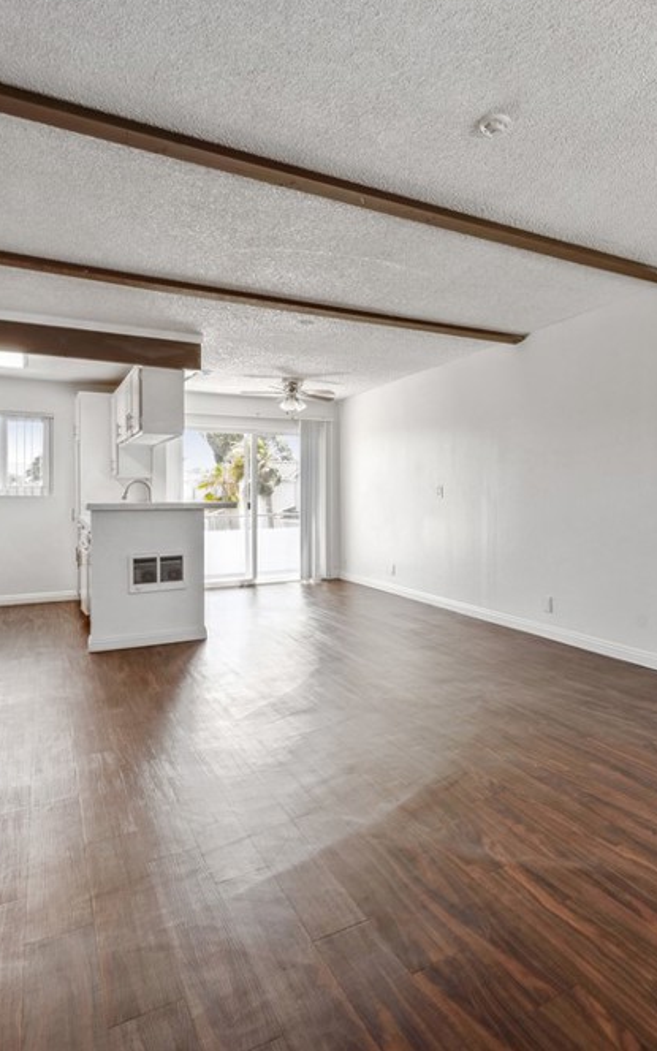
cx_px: 499
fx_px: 630
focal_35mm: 22
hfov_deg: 52.5
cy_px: 515
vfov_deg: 79.6
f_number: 10
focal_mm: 14
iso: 100
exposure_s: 1/15
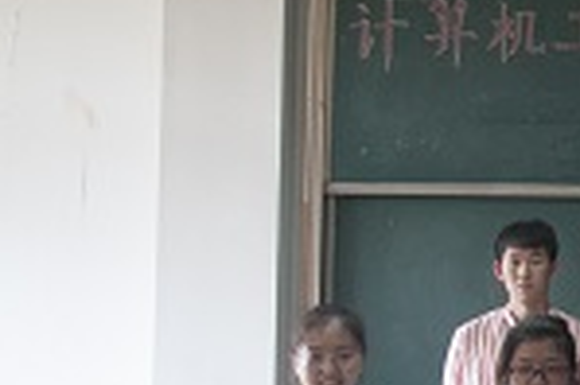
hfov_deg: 15.2
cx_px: 961
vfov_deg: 11.3
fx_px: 1947
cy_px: 183
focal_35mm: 121
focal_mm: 24
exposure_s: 1/125
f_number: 3.8
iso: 1600
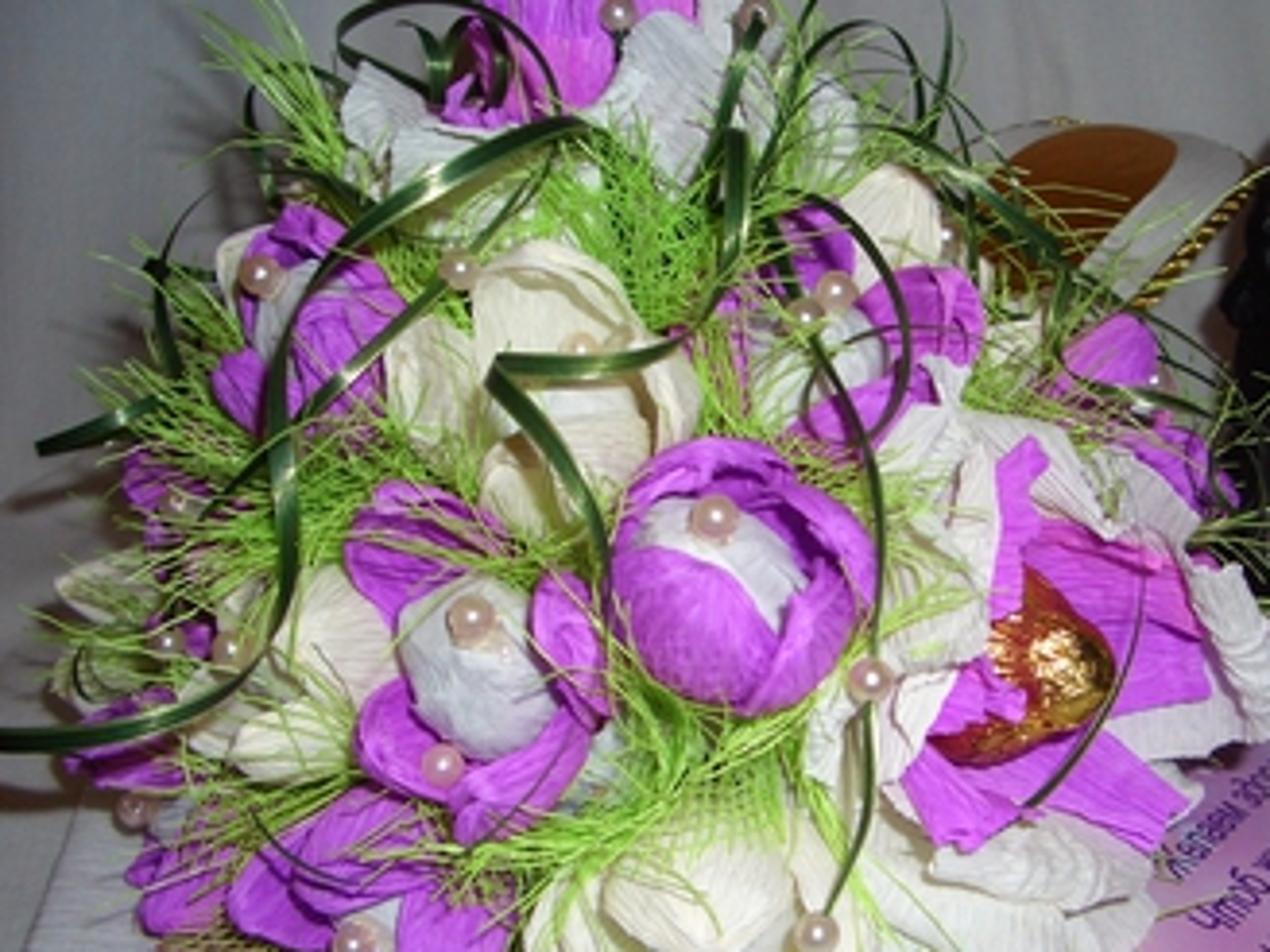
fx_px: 1761
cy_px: 561
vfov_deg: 30.2
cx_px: 836
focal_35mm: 48
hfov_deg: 39.2
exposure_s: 1/60
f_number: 2.6
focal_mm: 5.8
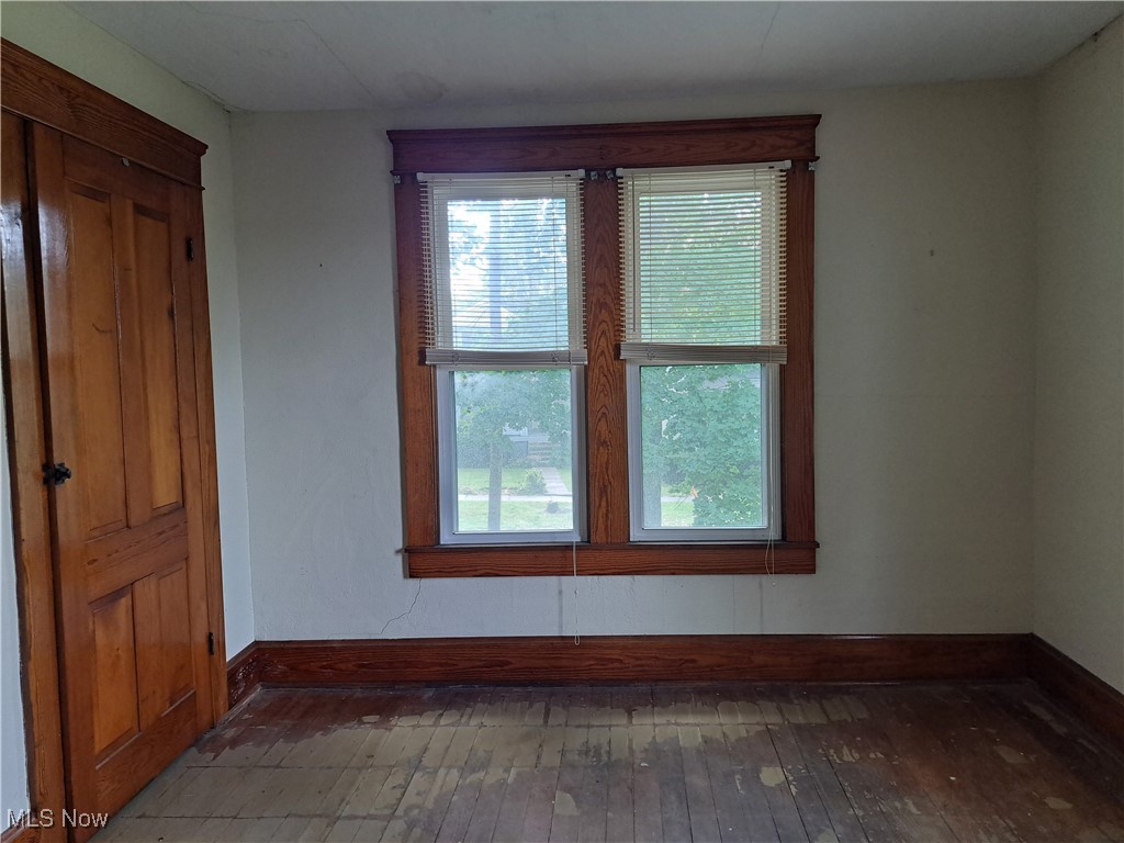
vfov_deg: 56.8
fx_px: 779
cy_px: 422
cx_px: 562
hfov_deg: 71.6
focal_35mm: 24
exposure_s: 1/60
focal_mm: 5.23
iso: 100
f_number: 1.8
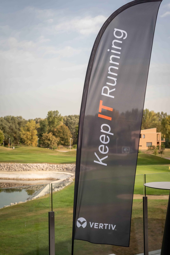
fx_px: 354
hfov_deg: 27.0
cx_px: 85
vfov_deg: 39.6
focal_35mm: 50
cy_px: 128
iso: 1000
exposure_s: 1/2500
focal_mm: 50
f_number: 6.3
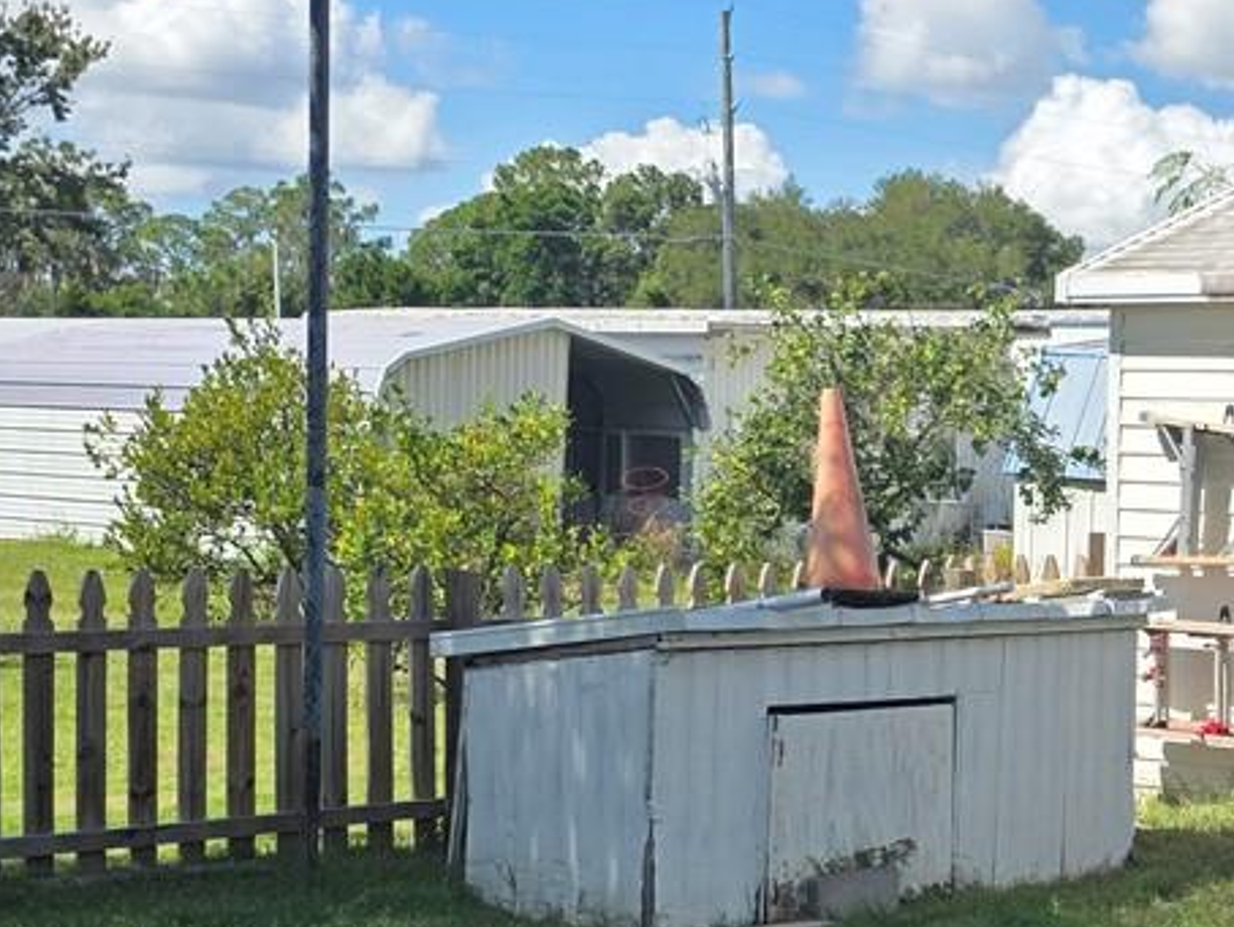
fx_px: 2889
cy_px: 729
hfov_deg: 22.7
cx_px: 1364
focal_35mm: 81
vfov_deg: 18.1
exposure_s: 1/5608
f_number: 1.7
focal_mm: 6.3
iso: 80
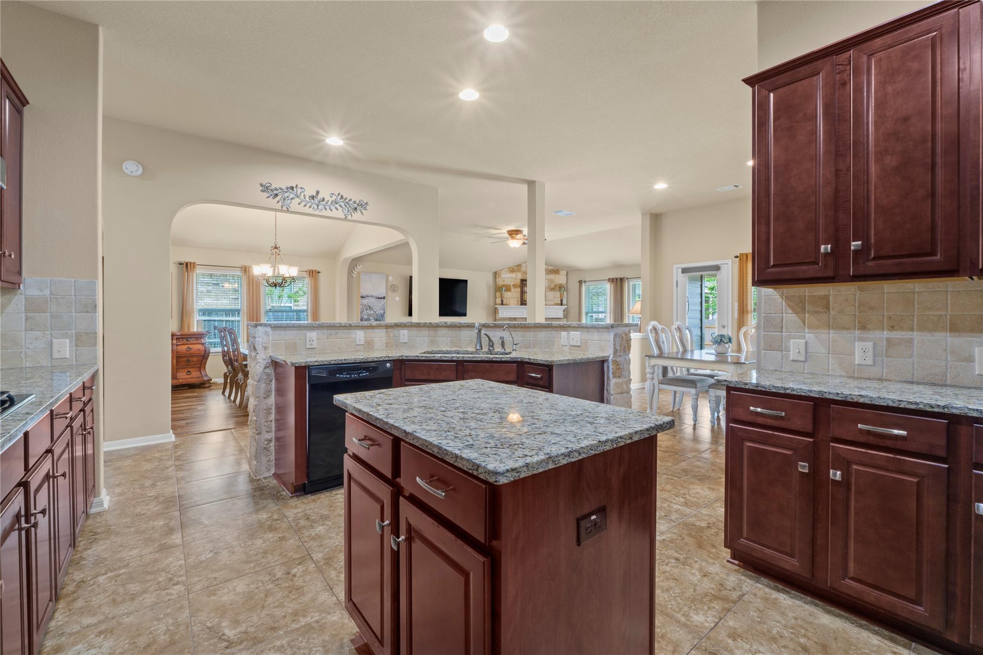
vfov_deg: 77.3
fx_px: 410
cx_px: 492
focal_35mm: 15
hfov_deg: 100.4
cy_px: 328
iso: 250
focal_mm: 10
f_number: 11
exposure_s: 5
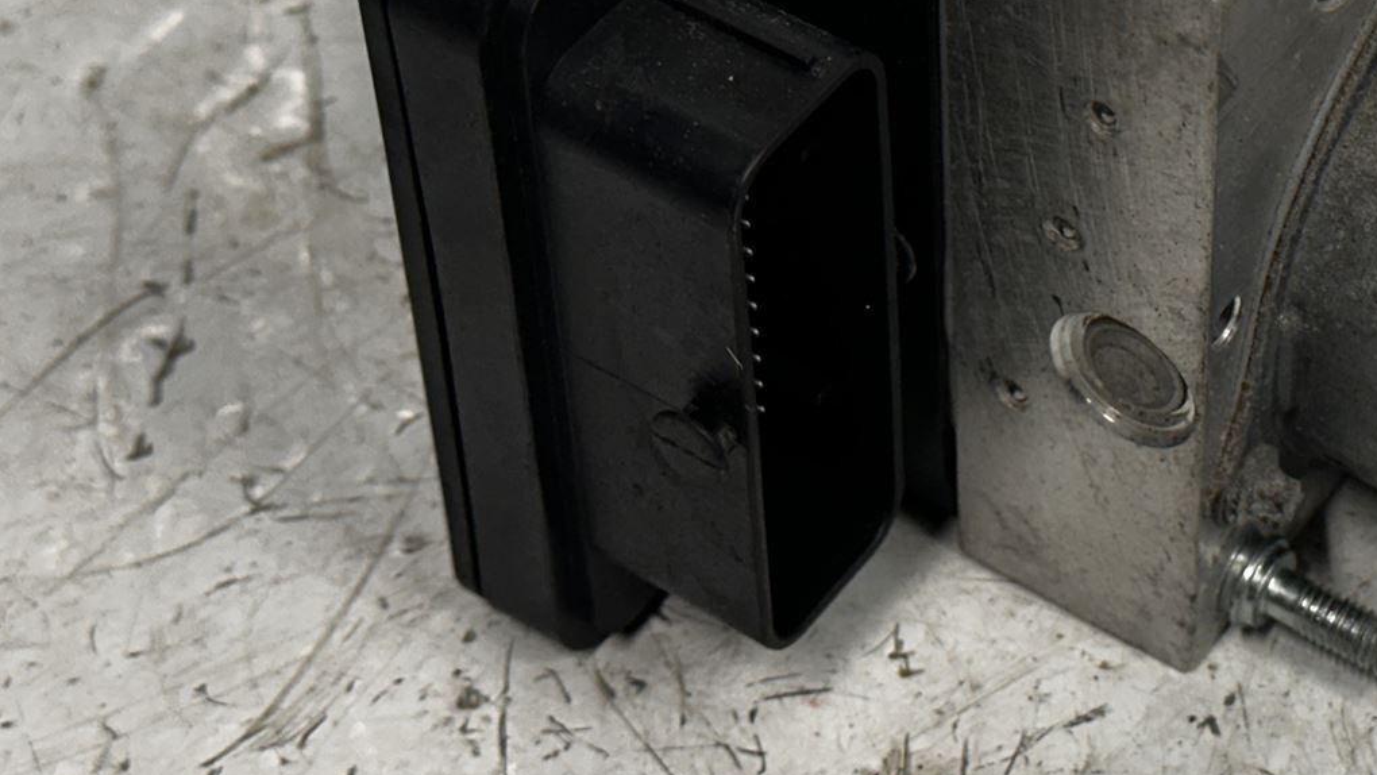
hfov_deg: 19.9
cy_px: 14
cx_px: 1285
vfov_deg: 11.4
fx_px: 3834
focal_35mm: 105
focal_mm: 6.86
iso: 80
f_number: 1.78
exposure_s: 1/50
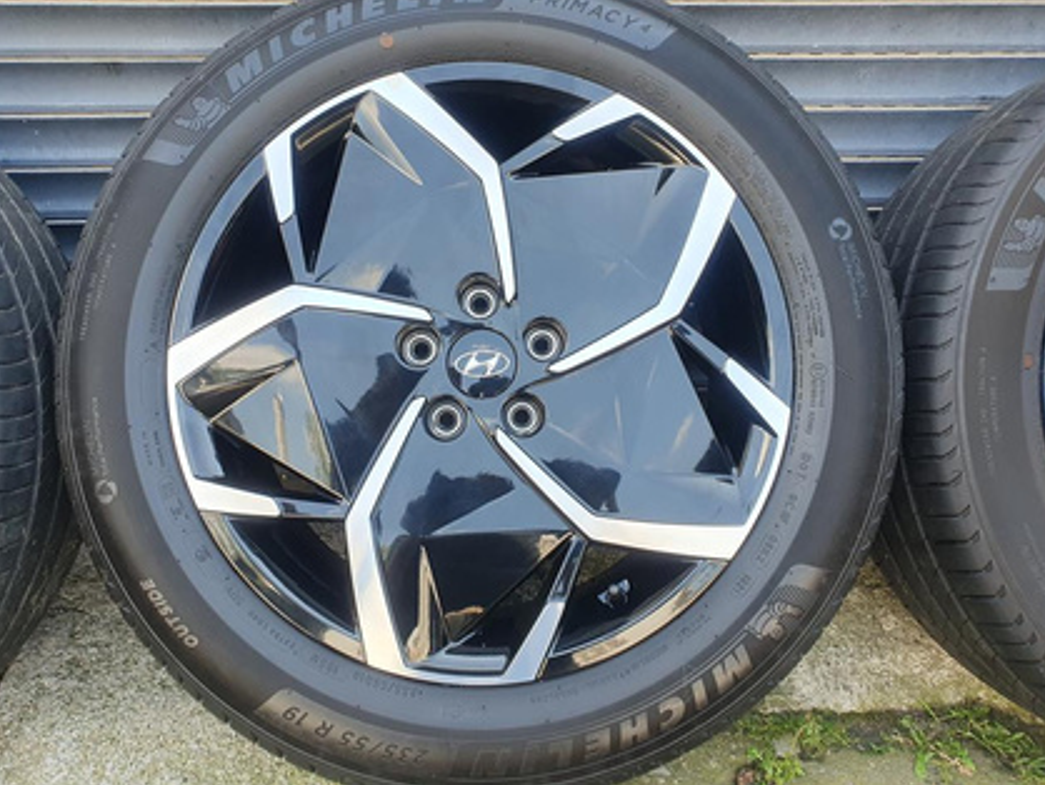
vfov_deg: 49.8
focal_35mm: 28
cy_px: 365
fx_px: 846
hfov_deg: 63.4
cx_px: 515
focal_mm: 4.32
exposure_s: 1/137
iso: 50
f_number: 2.4
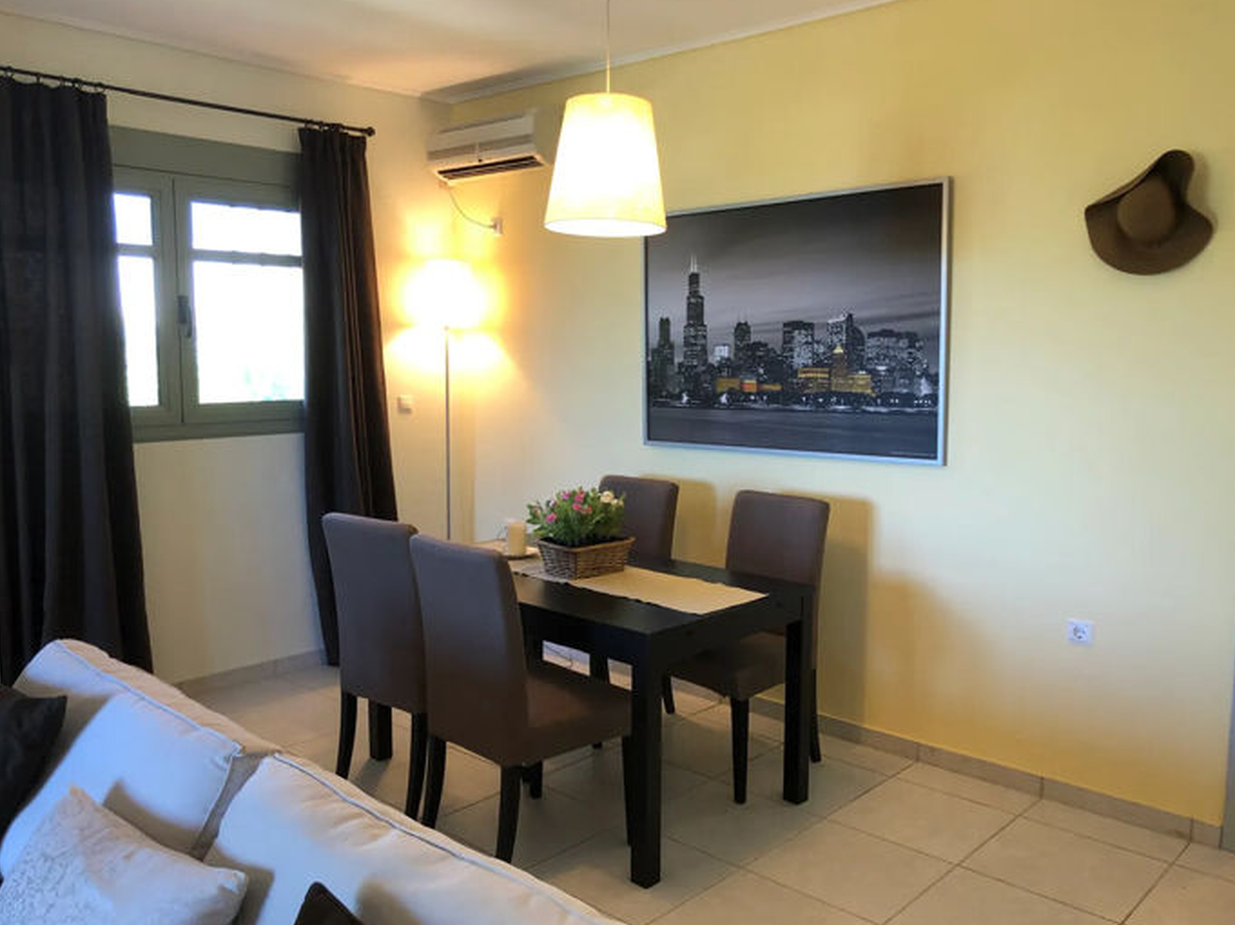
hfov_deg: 61.7
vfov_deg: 48.2
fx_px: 1034
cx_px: 610
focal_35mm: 29
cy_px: 466
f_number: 1.8
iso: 40
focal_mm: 4
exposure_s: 1/25
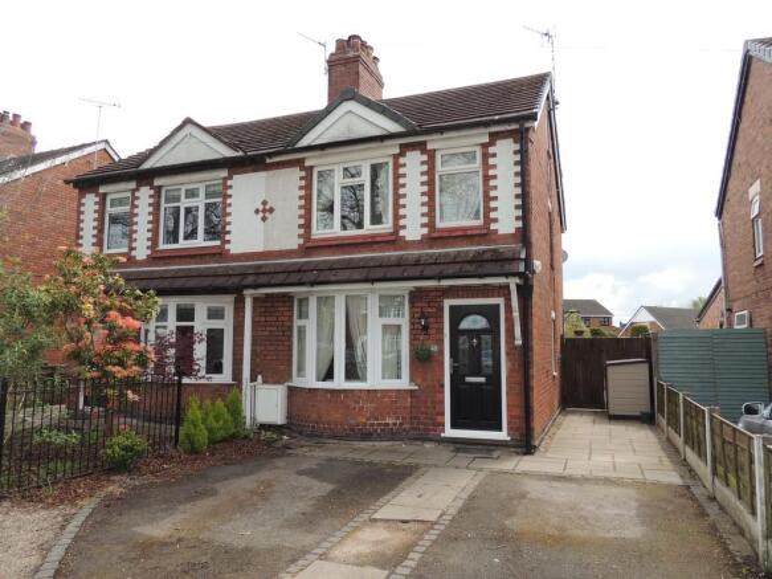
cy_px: 290
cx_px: 386
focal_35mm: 24
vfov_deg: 56.8
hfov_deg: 71.6
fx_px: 535
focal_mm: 4.3
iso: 100
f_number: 3
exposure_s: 1/500
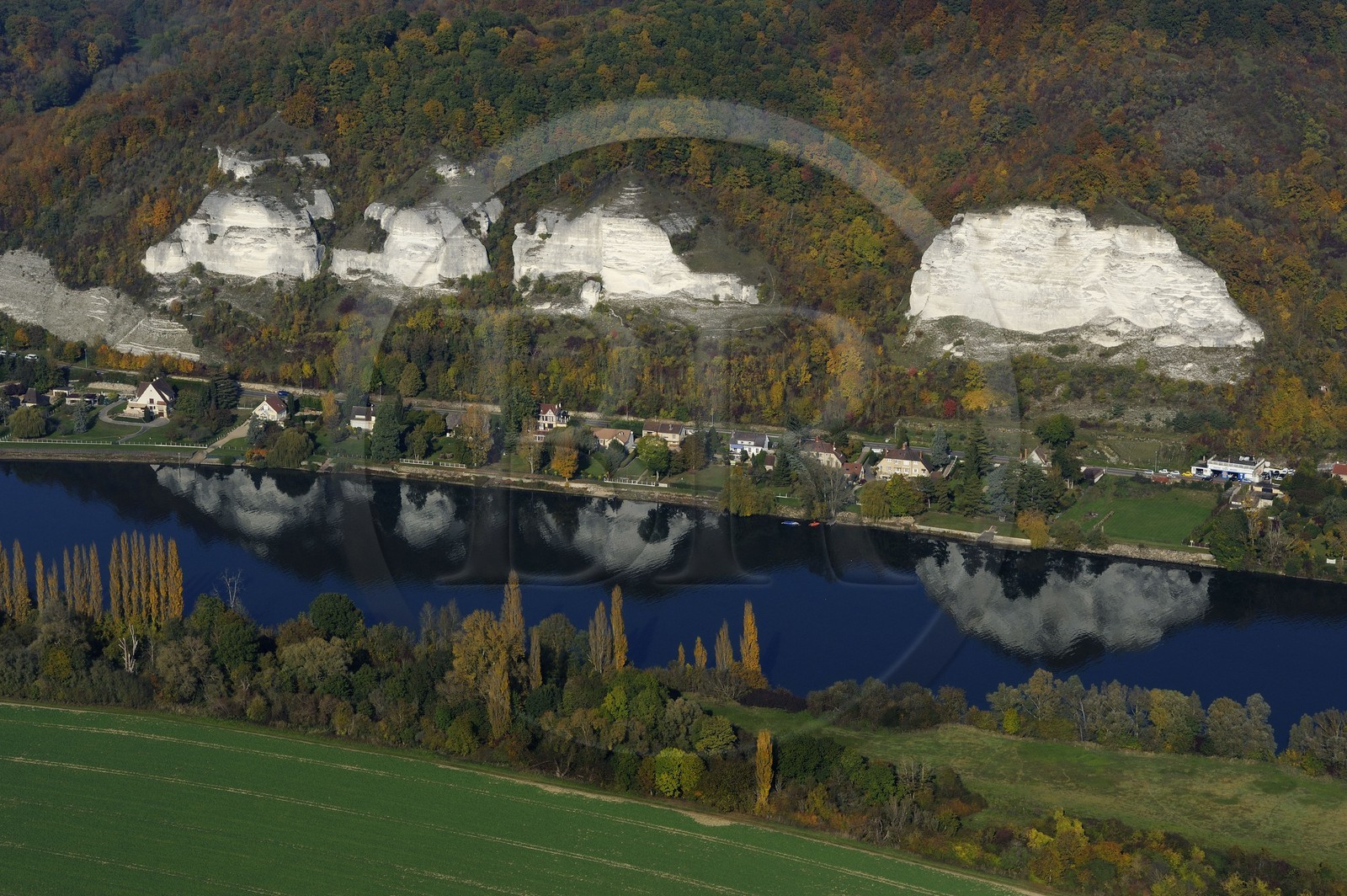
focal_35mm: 82
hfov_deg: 24.8
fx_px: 3066
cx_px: 674
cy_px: 448
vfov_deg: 16.6
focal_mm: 82
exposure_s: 1/800
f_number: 11
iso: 400
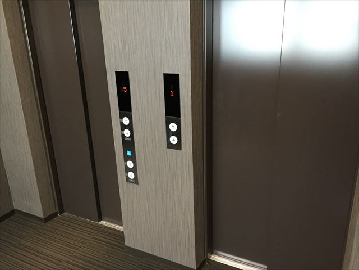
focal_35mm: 29
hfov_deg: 61.7
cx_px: 180
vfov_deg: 48.2
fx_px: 301
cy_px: 135
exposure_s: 1/30
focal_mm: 4.15
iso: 200
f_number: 2.2
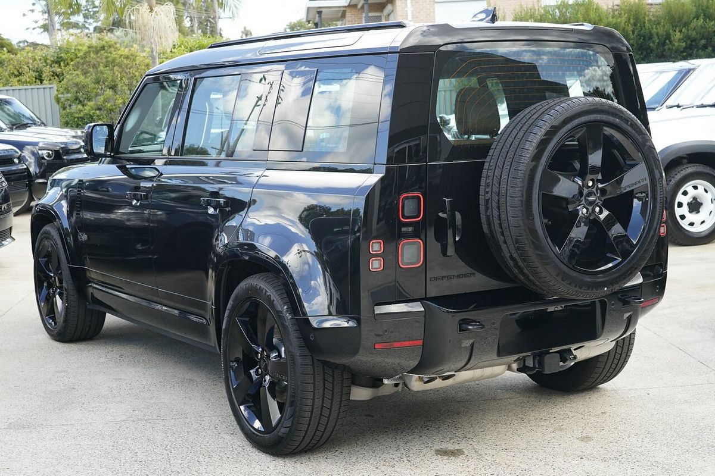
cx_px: 358
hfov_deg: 42.7
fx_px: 914
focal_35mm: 46
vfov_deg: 29.2
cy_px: 238
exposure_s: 1/100
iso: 1000
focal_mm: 46
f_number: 7.1
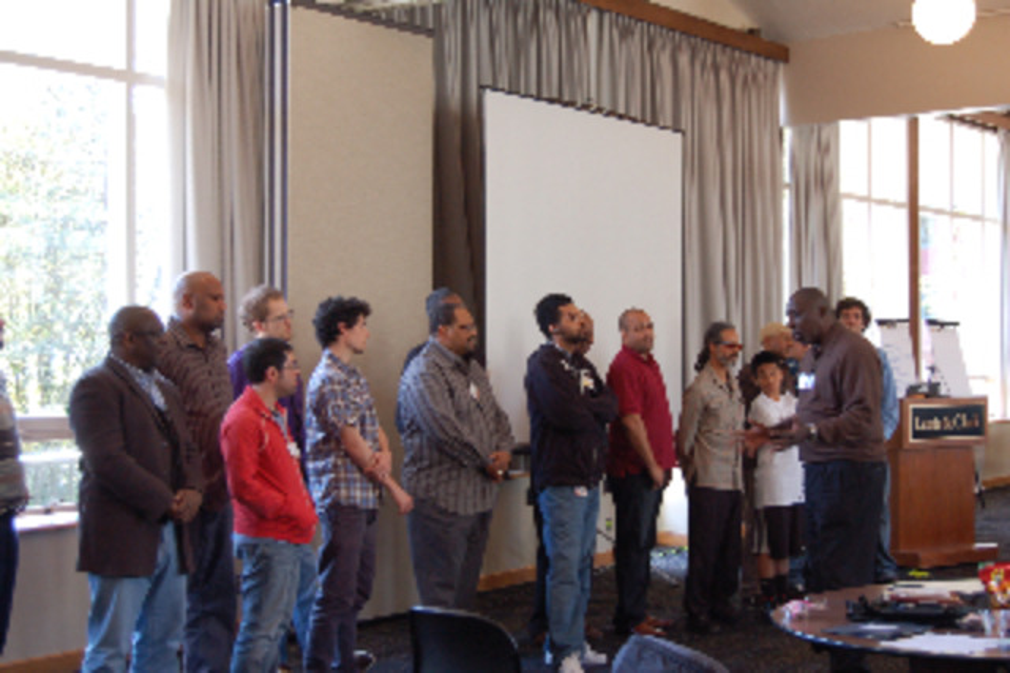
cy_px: 336
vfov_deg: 23.8
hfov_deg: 35.1
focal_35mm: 57
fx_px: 1598
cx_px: 505
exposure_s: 1/30
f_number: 5
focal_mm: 38
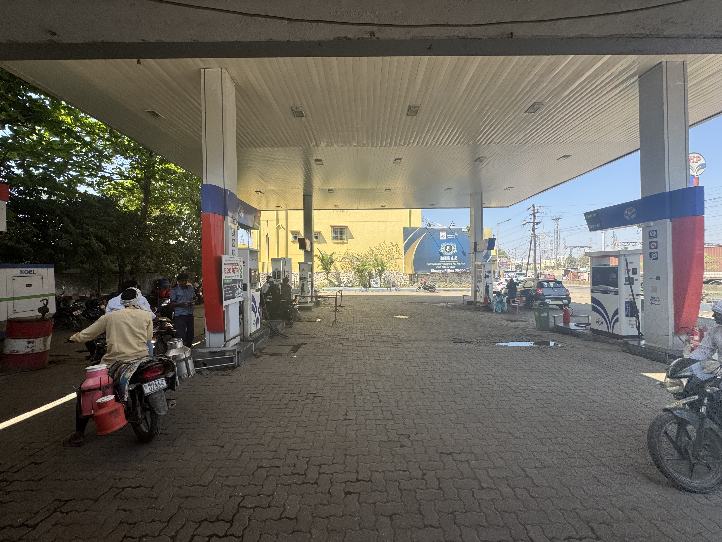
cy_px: 271
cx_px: 361
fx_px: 292
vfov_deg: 85.7
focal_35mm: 14
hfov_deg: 102.1
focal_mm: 2.22
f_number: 2.2
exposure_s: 1/879
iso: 50
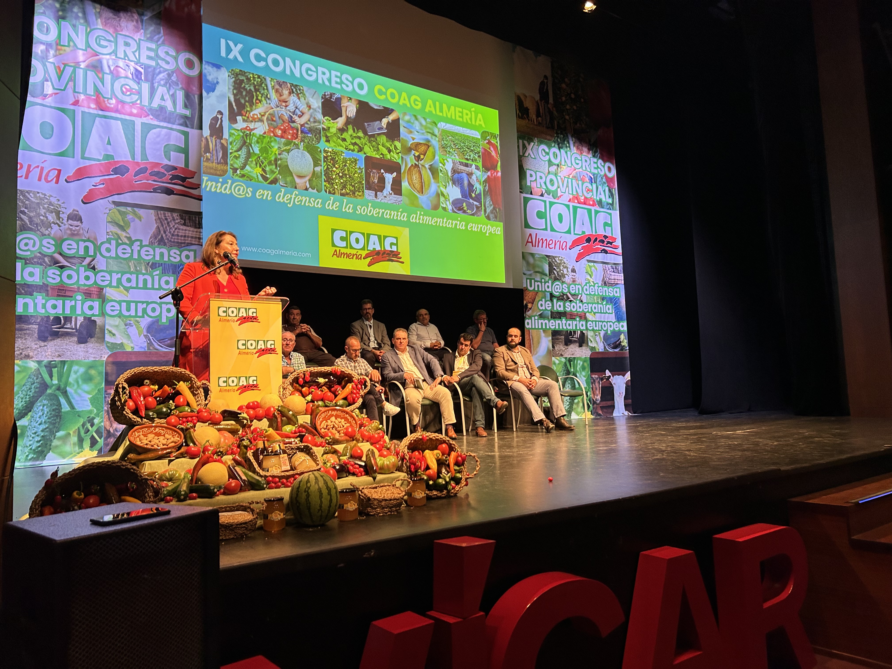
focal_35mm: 26
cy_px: 334
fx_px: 670
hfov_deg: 67.3
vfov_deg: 53.1
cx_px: 446
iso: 125
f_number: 1.5
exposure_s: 1/59
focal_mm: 5.7
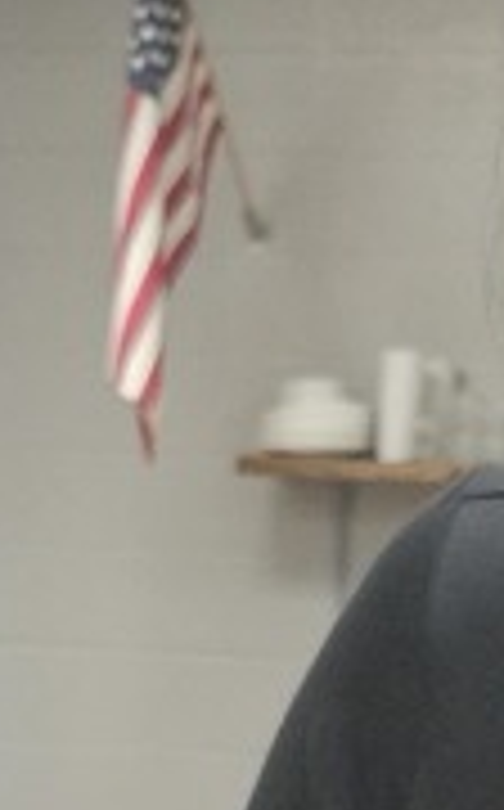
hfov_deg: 9.4
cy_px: 2070
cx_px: 414
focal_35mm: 139
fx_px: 3065
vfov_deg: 11.7
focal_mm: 5.4
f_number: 1.8
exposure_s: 1/120
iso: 640
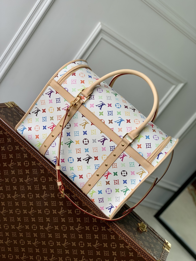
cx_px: 98
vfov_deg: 36.8
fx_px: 393
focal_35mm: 52
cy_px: 130
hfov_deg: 28.0
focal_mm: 6
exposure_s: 1/122
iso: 16
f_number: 2.4
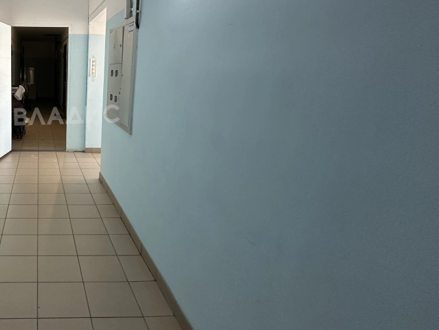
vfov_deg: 54.0
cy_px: 114
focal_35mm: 25
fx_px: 317
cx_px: 48
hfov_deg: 59.5
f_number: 2.2
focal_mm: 2.22
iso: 200
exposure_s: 1/50
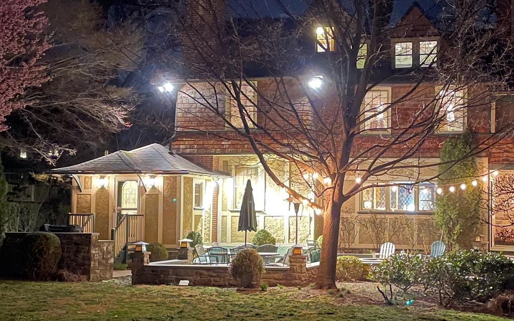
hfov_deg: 35.2
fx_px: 799
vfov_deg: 22.7
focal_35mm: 57
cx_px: 361
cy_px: 188
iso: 1600
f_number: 1.6
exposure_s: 1/9
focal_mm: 5.1
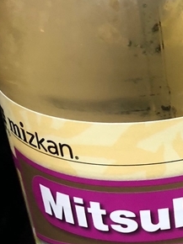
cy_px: 150
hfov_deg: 13.8
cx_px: 289
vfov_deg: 19.8
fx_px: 699
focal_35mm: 99
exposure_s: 1/15
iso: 64
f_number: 1.8
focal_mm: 3.99
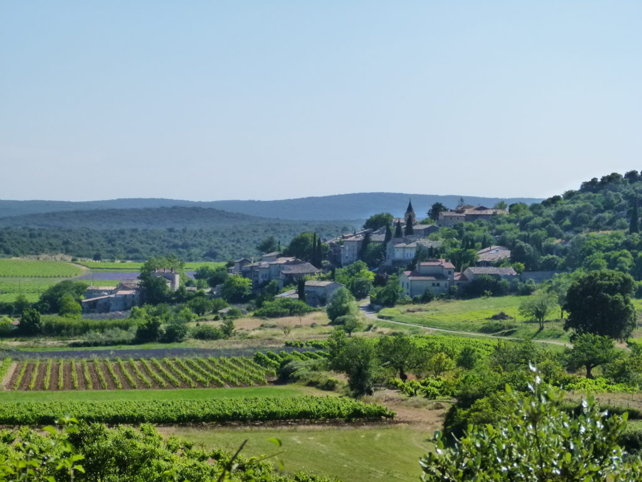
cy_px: 241
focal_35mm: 109
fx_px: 2022
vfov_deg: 13.6
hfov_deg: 18.0
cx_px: 321
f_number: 4
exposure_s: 1/1600
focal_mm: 19.6
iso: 250
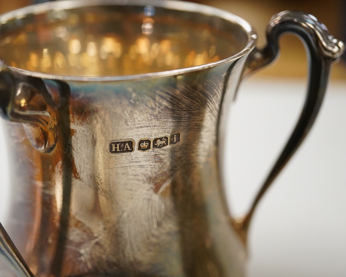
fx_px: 543
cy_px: 138
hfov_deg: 35.2
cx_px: 137
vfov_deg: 28.6
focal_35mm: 53
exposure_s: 1/500
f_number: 3.5
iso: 2500
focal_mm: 30
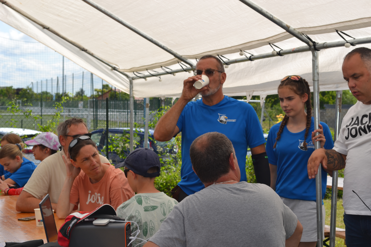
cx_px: 186
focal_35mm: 82
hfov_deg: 24.6
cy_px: 124
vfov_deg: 16.6
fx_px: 850
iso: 100
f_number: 9
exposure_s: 1/200
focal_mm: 55
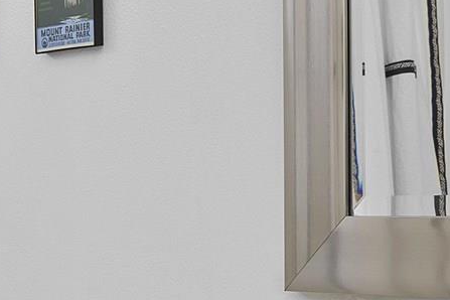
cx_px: -80
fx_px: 1375
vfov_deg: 12.4
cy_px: 220
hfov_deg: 17.8
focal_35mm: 110
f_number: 5.6
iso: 100
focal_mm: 16
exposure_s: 1/4
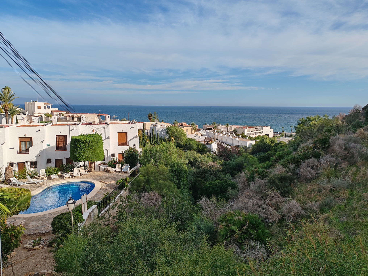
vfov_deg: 51.4
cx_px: 184
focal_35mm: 27
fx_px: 287
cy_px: 138
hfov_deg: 65.3
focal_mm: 6.12
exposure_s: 1/1200
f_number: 1.9
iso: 50
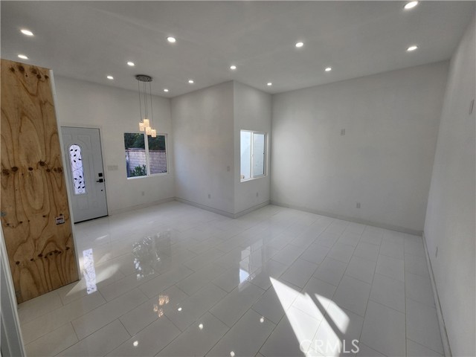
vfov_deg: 89.9
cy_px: 178
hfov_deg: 106.2
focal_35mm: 13
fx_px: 179
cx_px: 238
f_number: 2.2
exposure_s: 1/275
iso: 50
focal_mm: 2.2
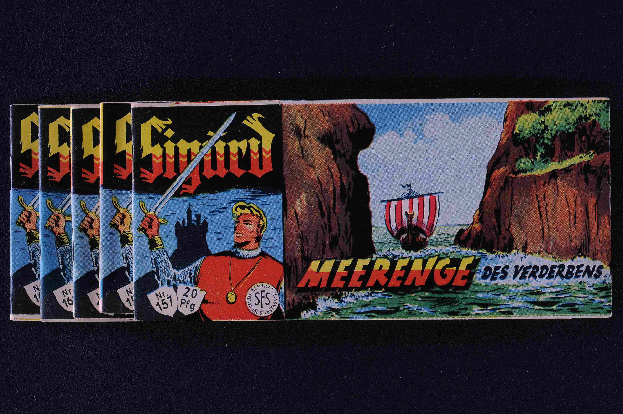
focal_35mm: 75
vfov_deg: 18.1
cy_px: 207
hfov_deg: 27.0
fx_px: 1296
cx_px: 312
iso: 200
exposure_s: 1/6
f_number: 10
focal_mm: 50
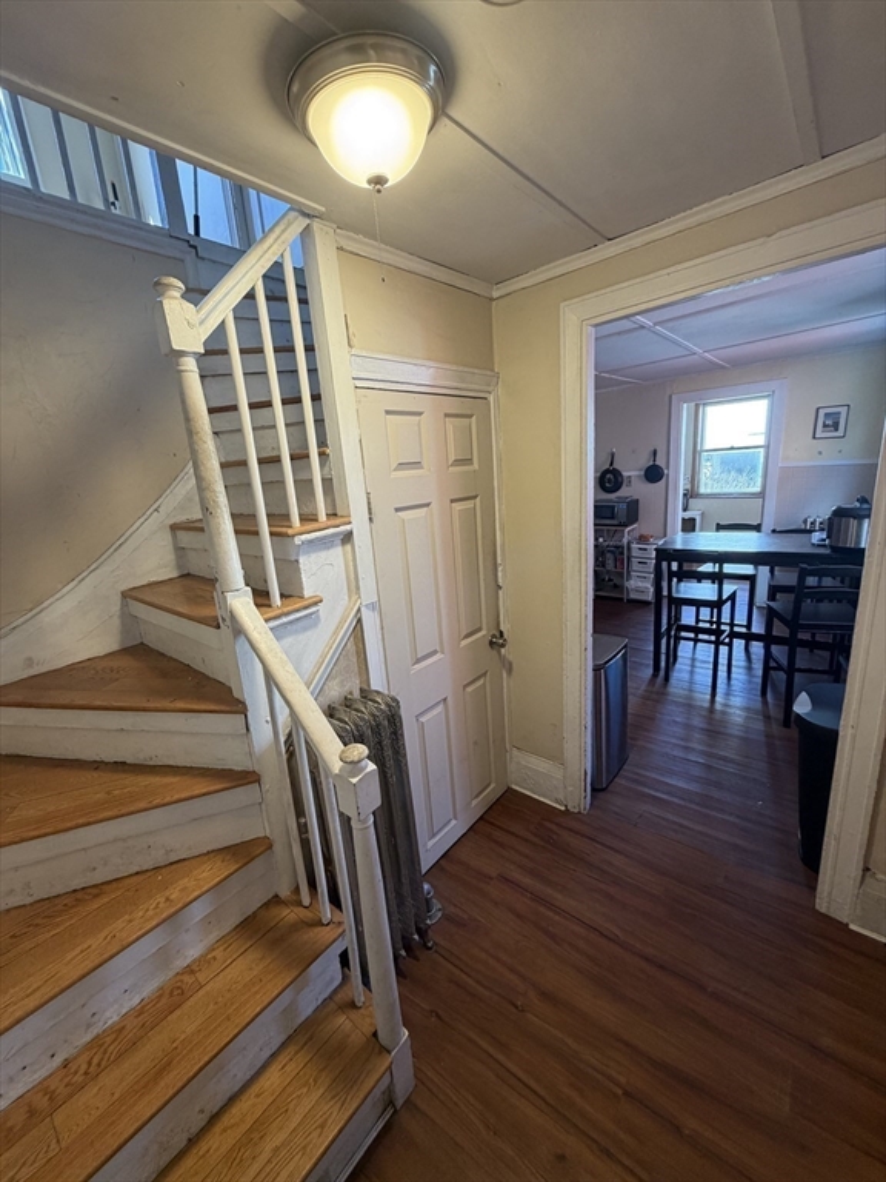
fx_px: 478
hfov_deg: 85.7
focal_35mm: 14
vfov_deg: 102.1
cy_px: 591
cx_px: 443
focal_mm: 2.22
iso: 160
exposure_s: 1/60
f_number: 2.2
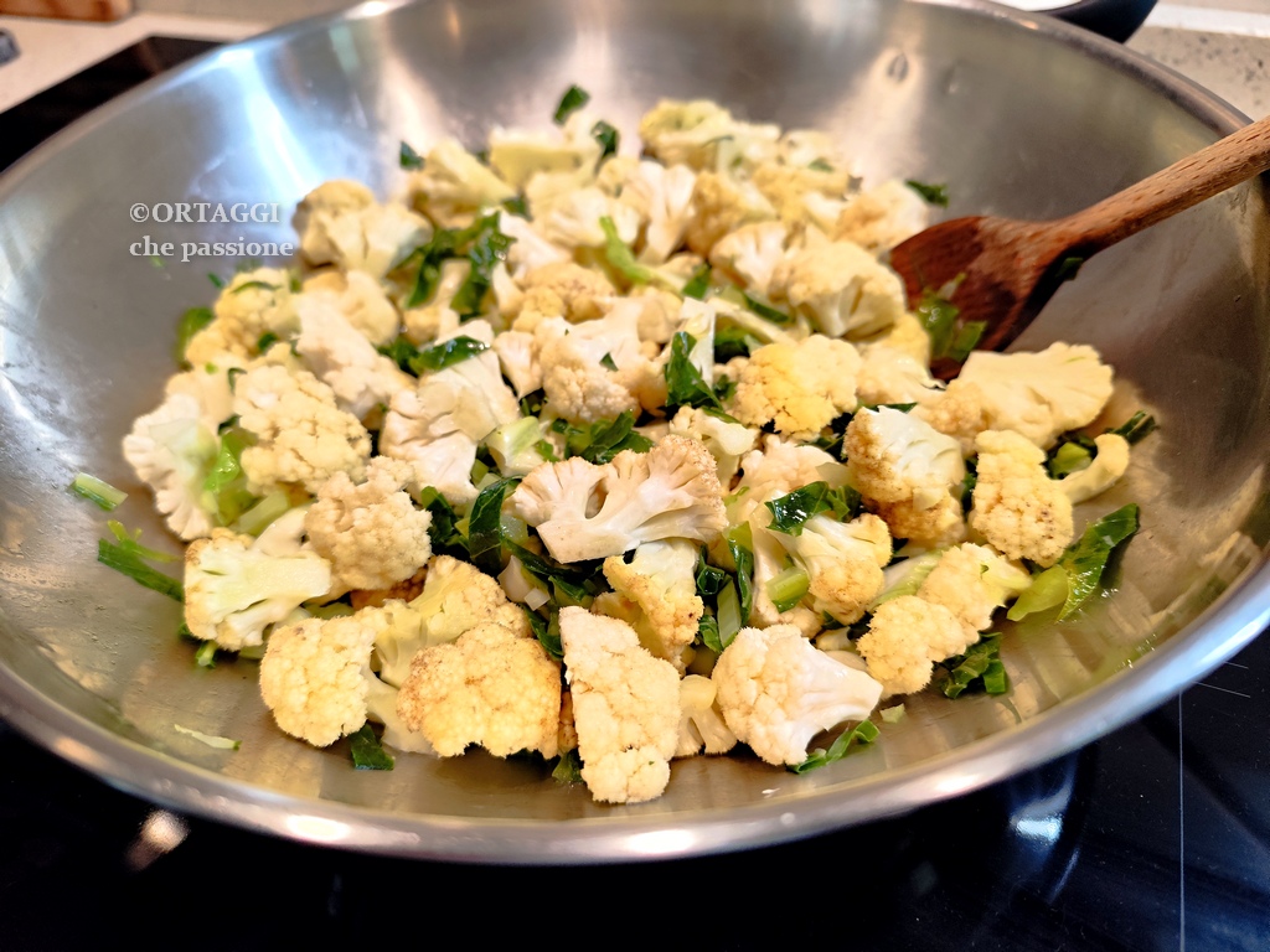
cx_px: 635
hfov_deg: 73.9
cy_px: 476
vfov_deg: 58.9
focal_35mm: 23
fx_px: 844
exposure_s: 1/50
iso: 400
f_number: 1.65
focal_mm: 6.14
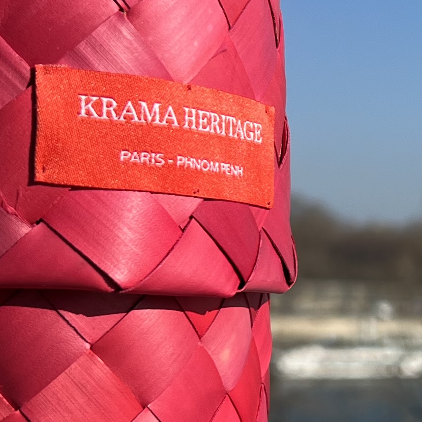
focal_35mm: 108
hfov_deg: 15.3
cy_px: 349
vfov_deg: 16.0
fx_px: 1490
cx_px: 568
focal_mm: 5.7
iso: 50
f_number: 1.5
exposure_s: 1/5319
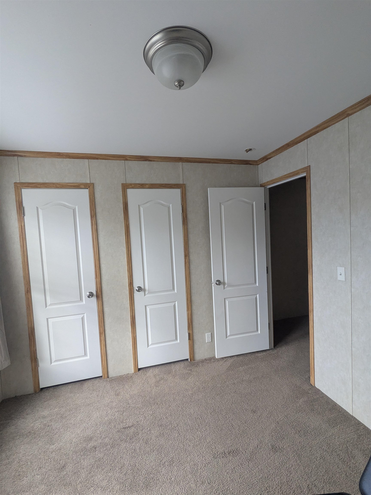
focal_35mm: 16
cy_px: 248
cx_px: 186
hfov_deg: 78.1
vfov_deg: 94.5
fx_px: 229
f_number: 2.2
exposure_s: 1/60
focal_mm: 2.35
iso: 241
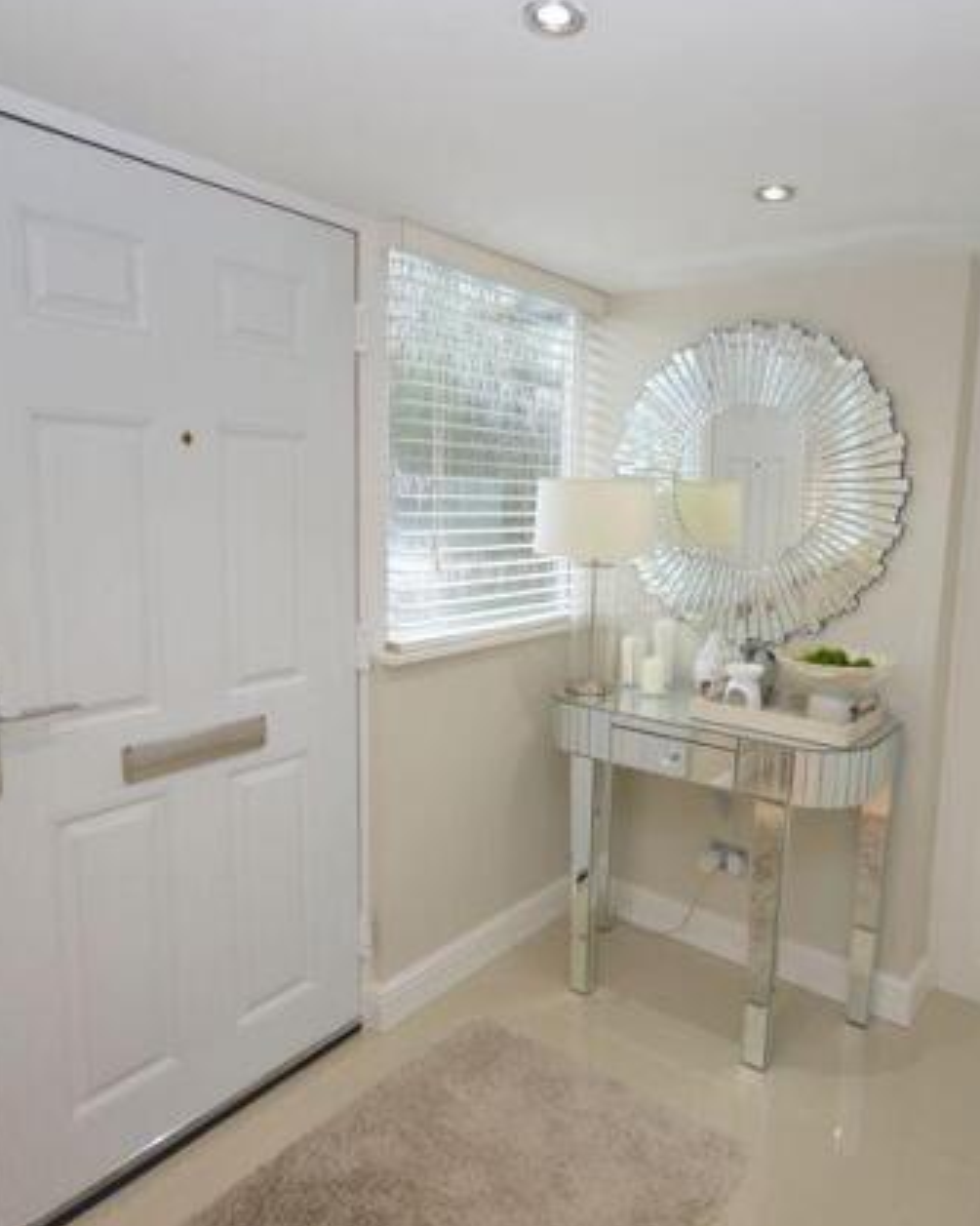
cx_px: 565
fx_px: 798
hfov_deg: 62.8
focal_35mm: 22
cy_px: 600
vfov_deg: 75.0
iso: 450
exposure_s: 1/60
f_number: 4
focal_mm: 10
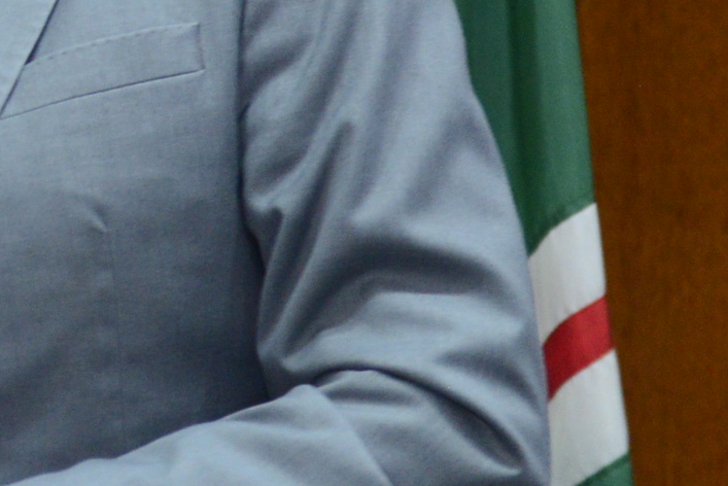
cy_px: -164
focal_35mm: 281
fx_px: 5684
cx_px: -683
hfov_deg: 7.1
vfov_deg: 4.9
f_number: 4
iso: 2500
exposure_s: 1/125
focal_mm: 66
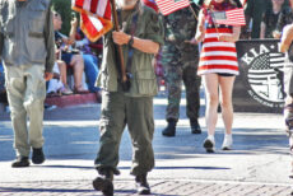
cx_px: 111
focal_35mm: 459
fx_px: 3740
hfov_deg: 4.5
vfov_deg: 3.0
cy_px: 24
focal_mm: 190
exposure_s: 1/1250
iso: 1000
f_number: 6.3
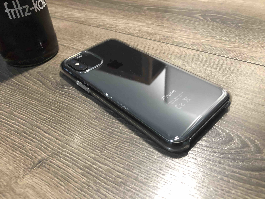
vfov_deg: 49.7
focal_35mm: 28
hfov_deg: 63.4
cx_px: 132
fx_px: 214
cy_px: 100
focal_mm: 3.99
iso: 100
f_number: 1.8
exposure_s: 1/15
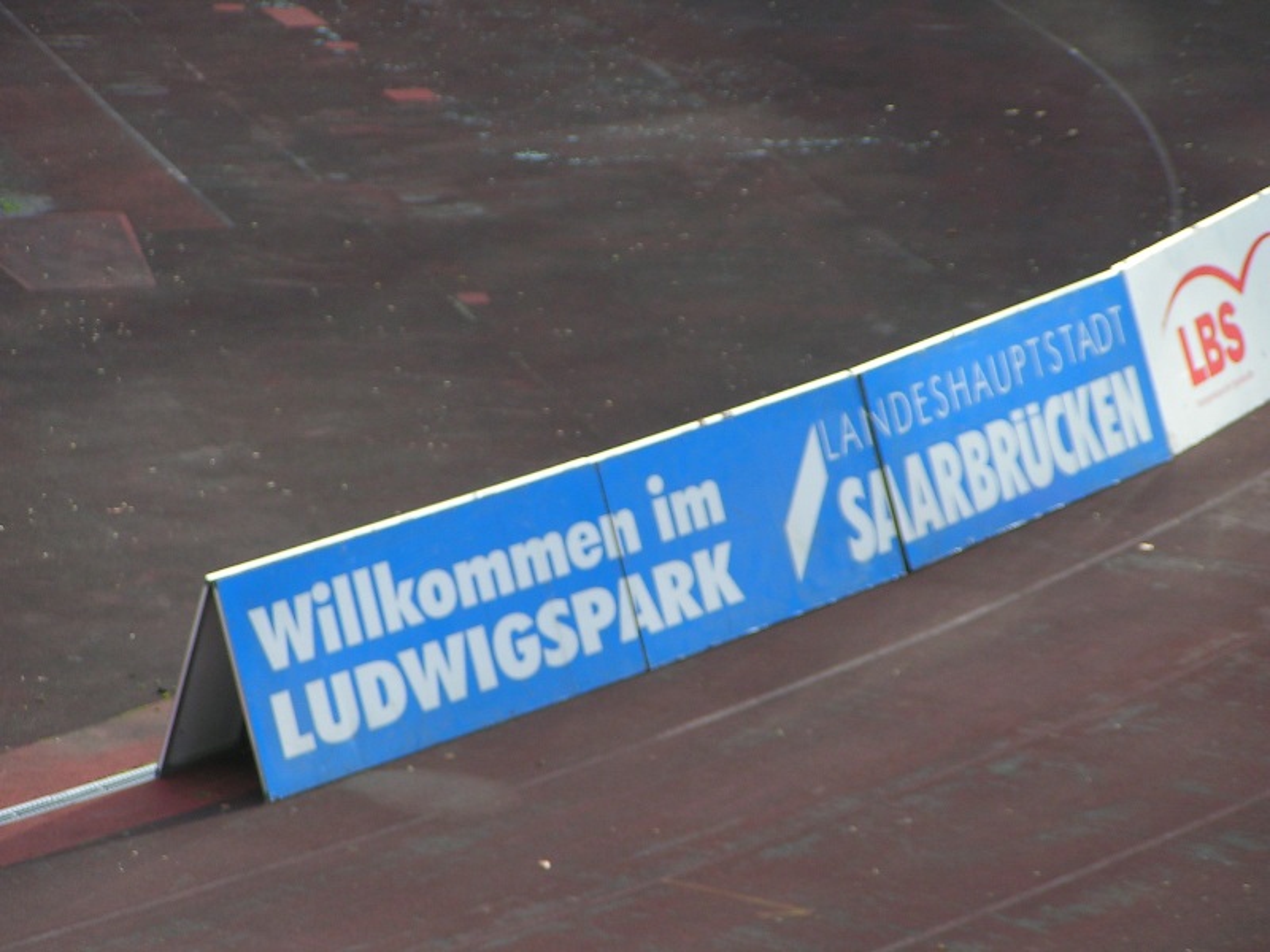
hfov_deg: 9.2
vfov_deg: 6.9
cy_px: 476
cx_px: 635
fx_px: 7925
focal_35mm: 216
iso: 50
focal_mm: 33
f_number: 3.5
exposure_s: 1/320
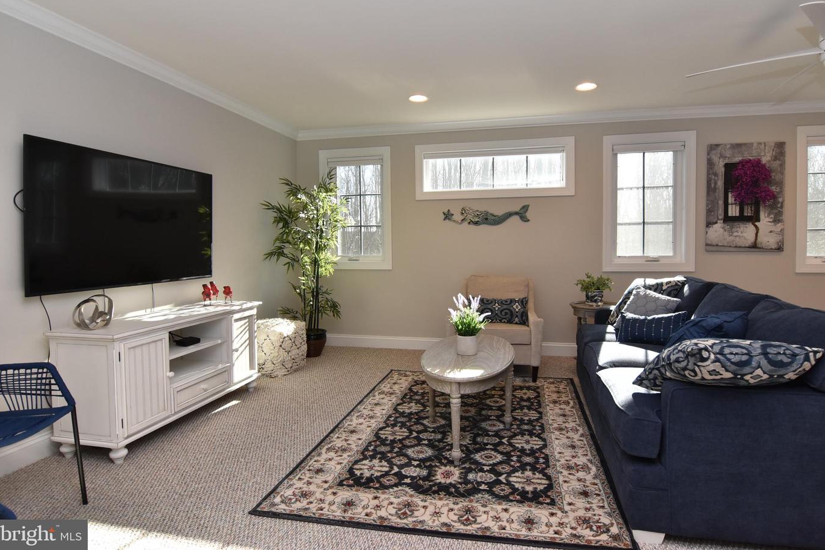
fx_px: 435
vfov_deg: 64.5
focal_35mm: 19
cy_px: 260
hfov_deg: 86.9
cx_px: 429
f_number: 8
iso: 800
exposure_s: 1/100
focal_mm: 12
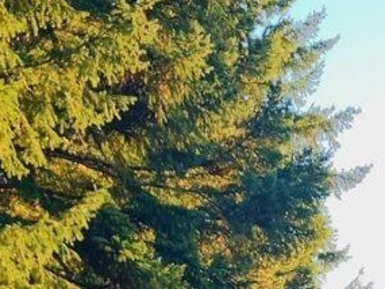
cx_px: 399
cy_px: 668
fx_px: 1257
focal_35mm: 113
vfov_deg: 11.2
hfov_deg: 17.0
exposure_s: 1/120
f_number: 1.8
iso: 20
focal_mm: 5.4
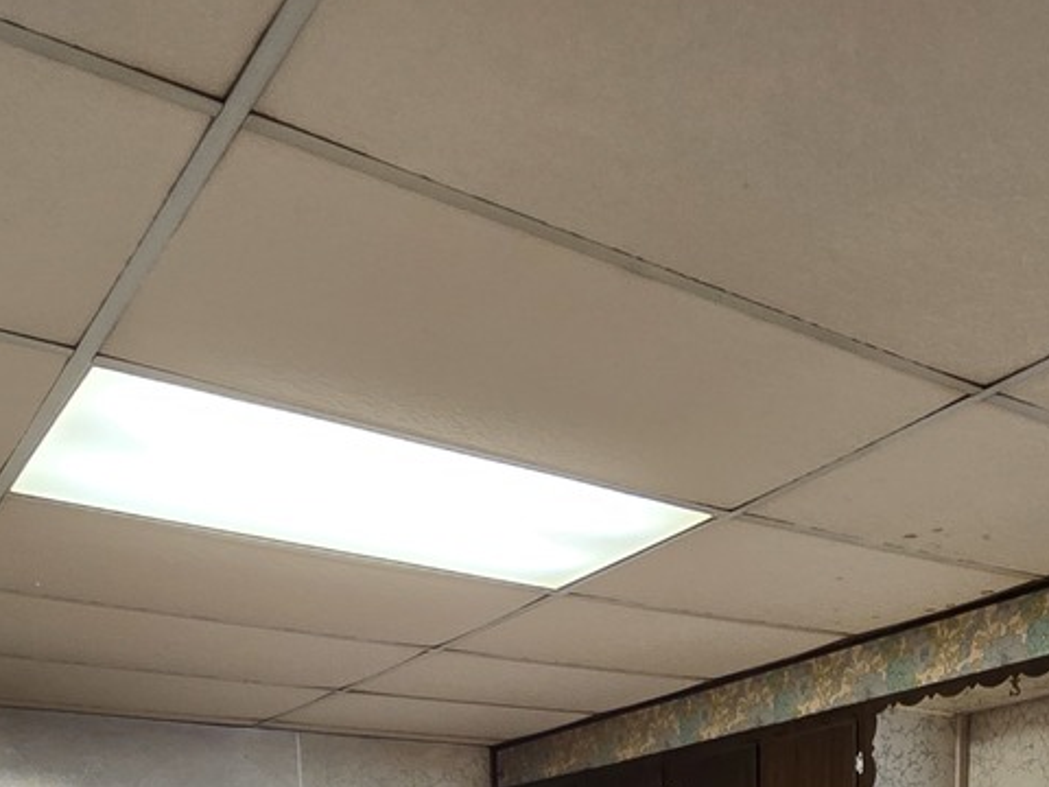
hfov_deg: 47.7
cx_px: 608
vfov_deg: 27.1
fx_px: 1182
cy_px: 1154
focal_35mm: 39
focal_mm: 2.2
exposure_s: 1/60
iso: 125
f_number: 2.2
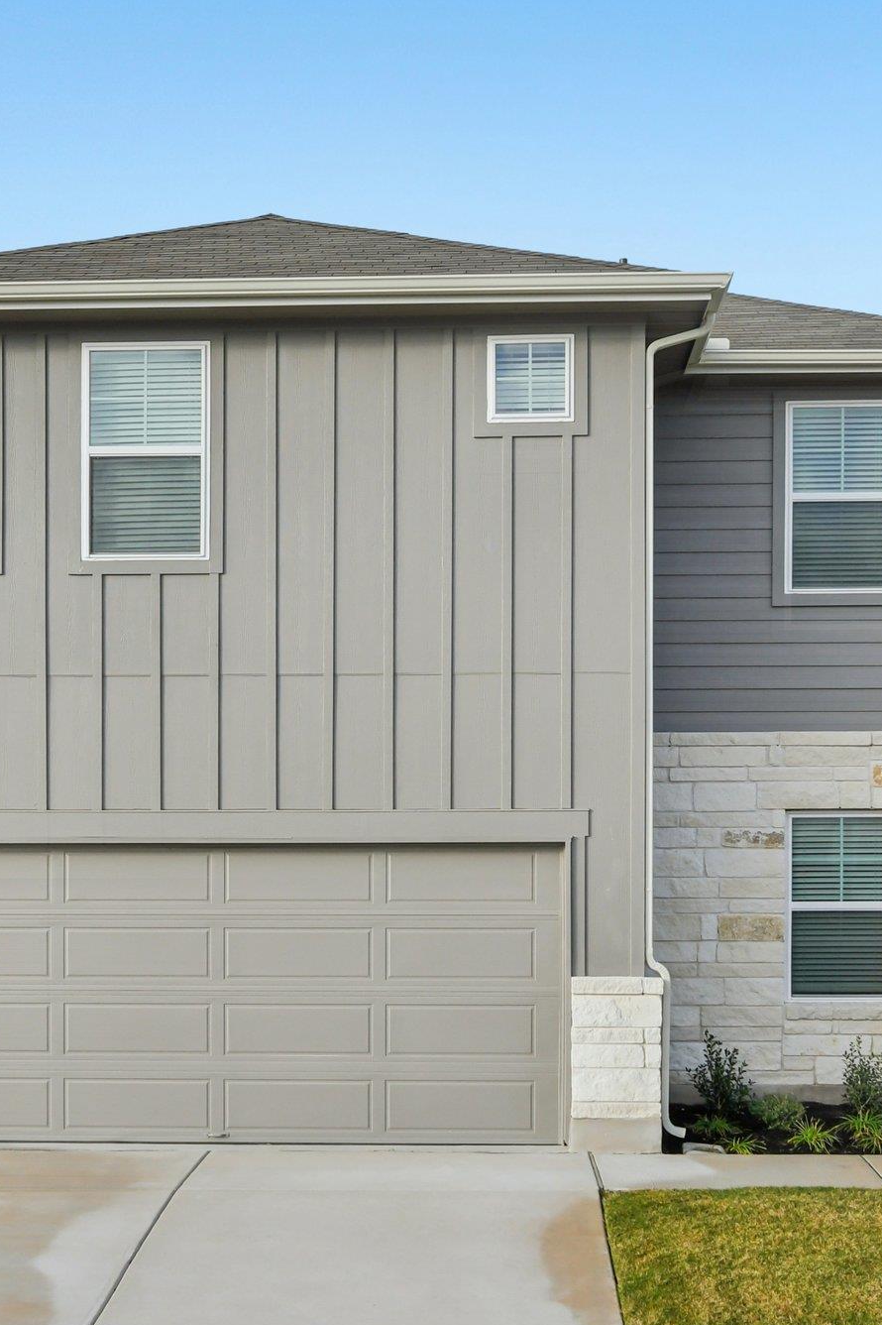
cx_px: 437
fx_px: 1691
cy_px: 660
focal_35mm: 46
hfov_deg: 29.2
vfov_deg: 42.8
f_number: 8
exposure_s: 1/1250
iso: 400
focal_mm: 20
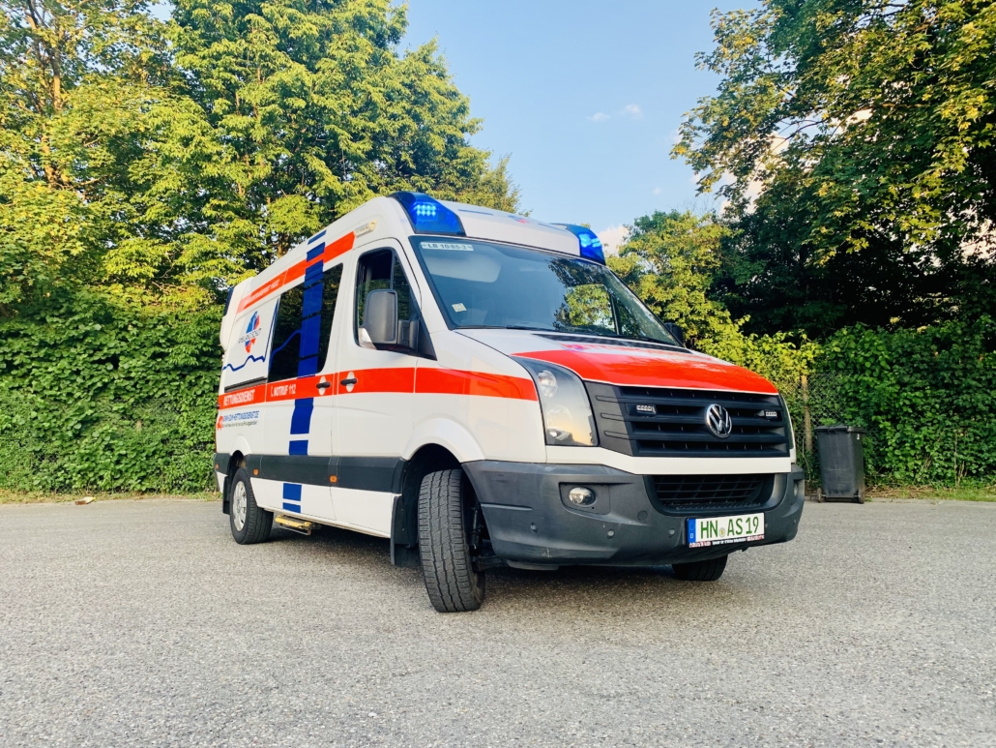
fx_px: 748
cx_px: 498
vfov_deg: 53.1
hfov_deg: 67.3
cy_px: 374
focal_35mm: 26
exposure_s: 1/148
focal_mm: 4.25
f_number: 1.8
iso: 25
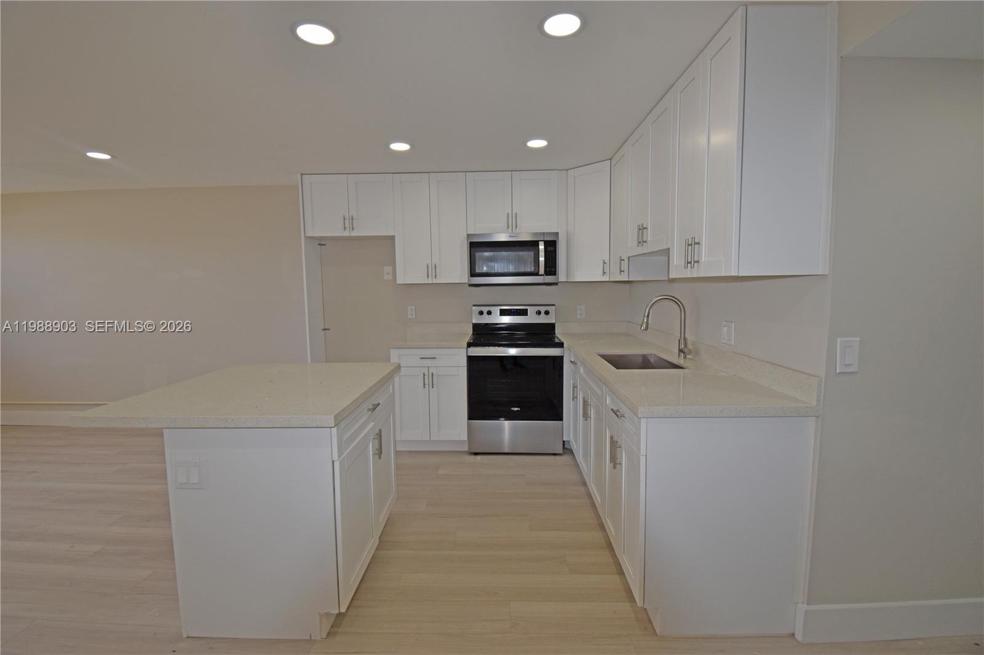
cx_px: 492
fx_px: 410
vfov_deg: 77.3
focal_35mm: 15
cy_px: 328
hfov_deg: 100.4
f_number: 5.6
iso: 220
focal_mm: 10
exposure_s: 1/160
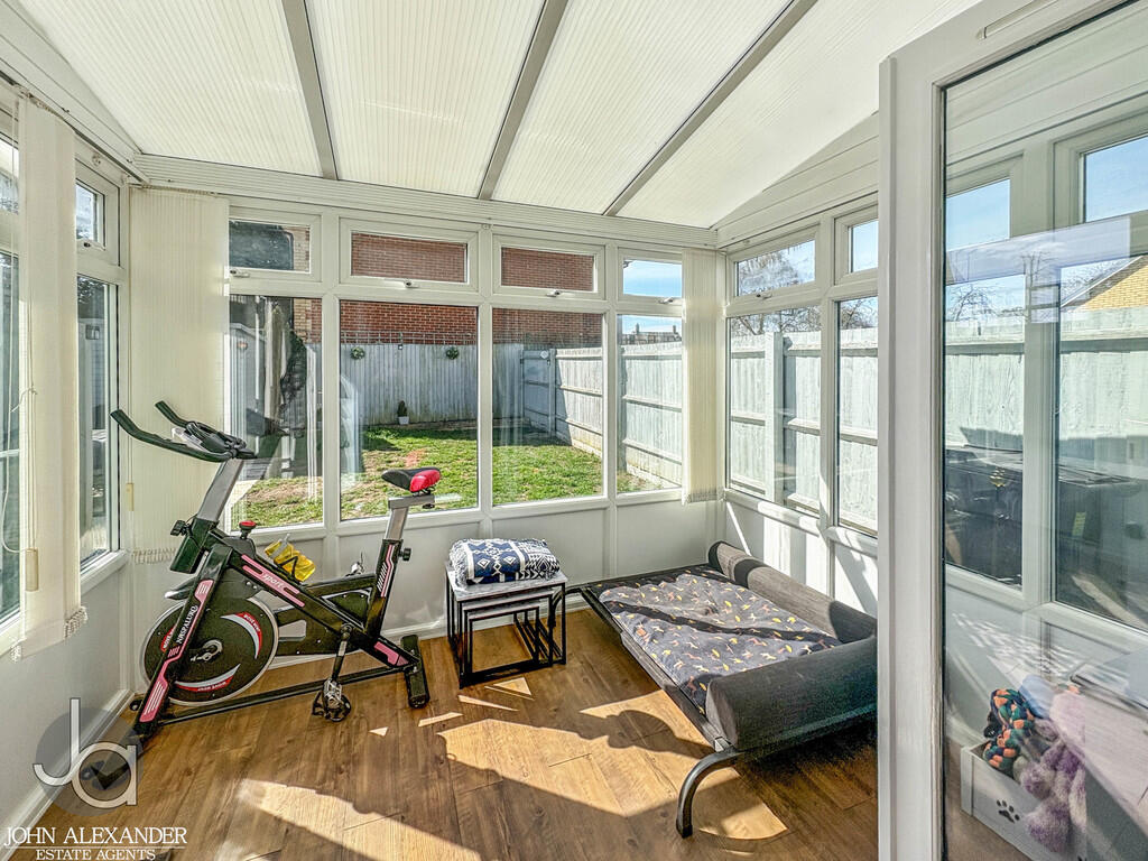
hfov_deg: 102.1
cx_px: 574
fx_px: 464
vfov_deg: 85.7
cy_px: 430
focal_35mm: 14
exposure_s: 1/1200
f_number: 2.2
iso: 64
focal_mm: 2.22
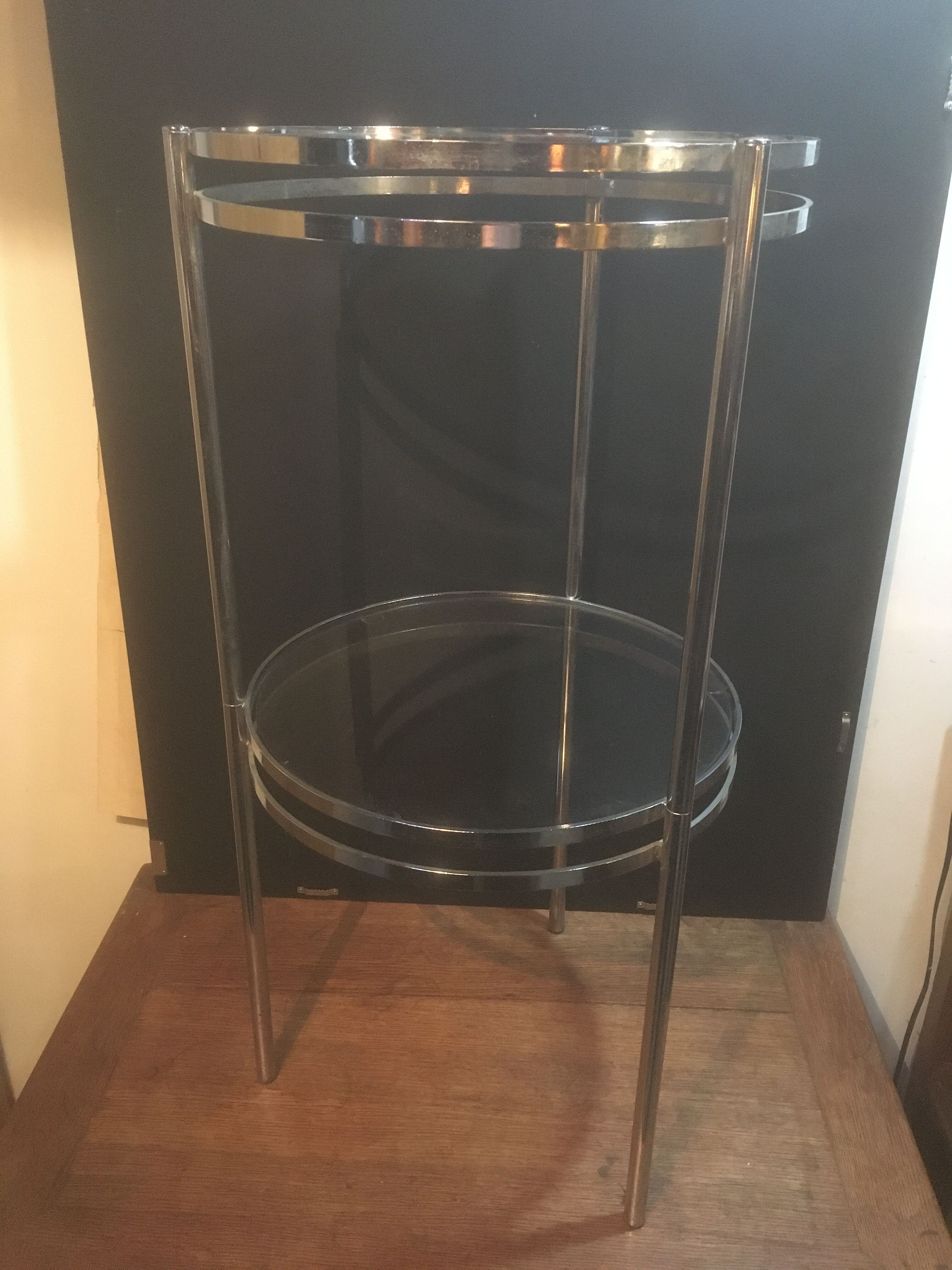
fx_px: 1063
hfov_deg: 48.2
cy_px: 635
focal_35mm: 29
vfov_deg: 61.7
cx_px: 476
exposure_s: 1/17
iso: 320
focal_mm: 4.15
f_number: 2.2
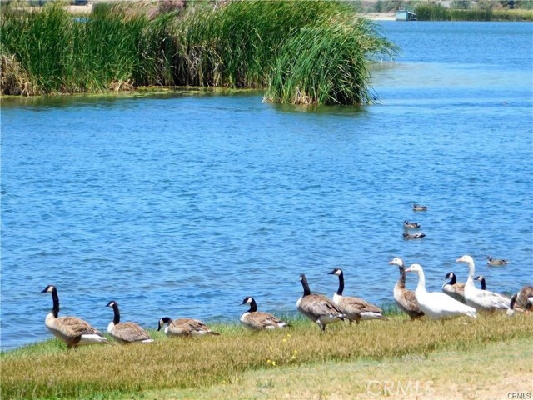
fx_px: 3110
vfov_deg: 7.4
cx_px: 266
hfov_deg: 9.8
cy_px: 200
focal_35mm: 202
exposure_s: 1/640
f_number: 5.4
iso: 125
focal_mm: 35.9
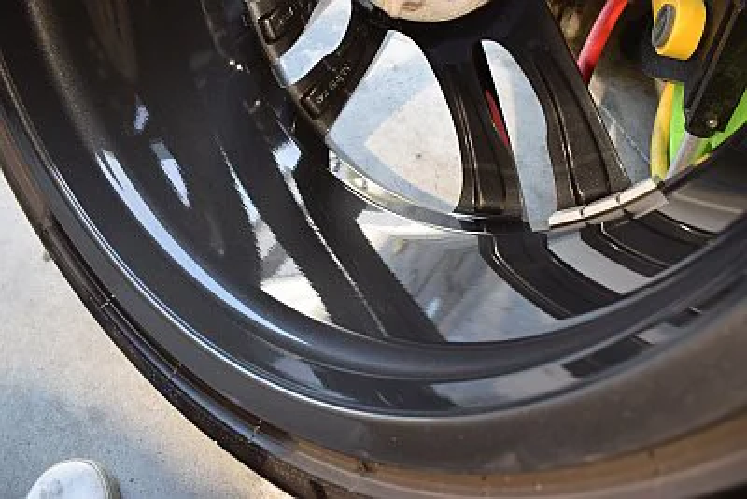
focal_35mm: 27
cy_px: 250
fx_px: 560
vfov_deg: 48.0
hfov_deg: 67.4
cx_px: 374
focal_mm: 18
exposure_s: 1/100
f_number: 5
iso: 400
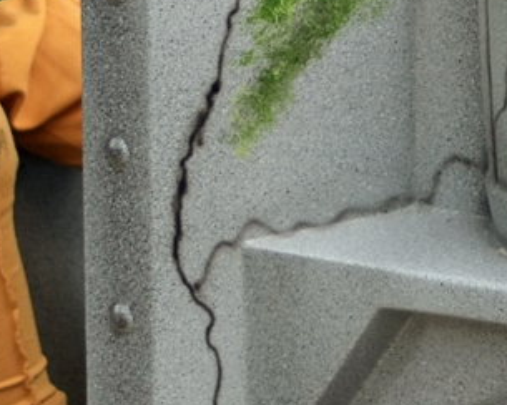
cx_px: 254
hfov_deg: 4.2
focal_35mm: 460
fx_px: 6902
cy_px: -266
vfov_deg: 3.4
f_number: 1.8
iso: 100
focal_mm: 50
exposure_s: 1/400
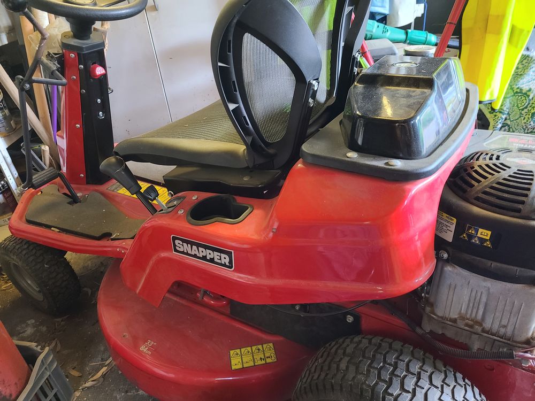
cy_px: 200
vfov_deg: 53.1
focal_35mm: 26
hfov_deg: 67.3
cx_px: 268
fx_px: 402
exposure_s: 1/25
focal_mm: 5.4
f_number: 1.8
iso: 640
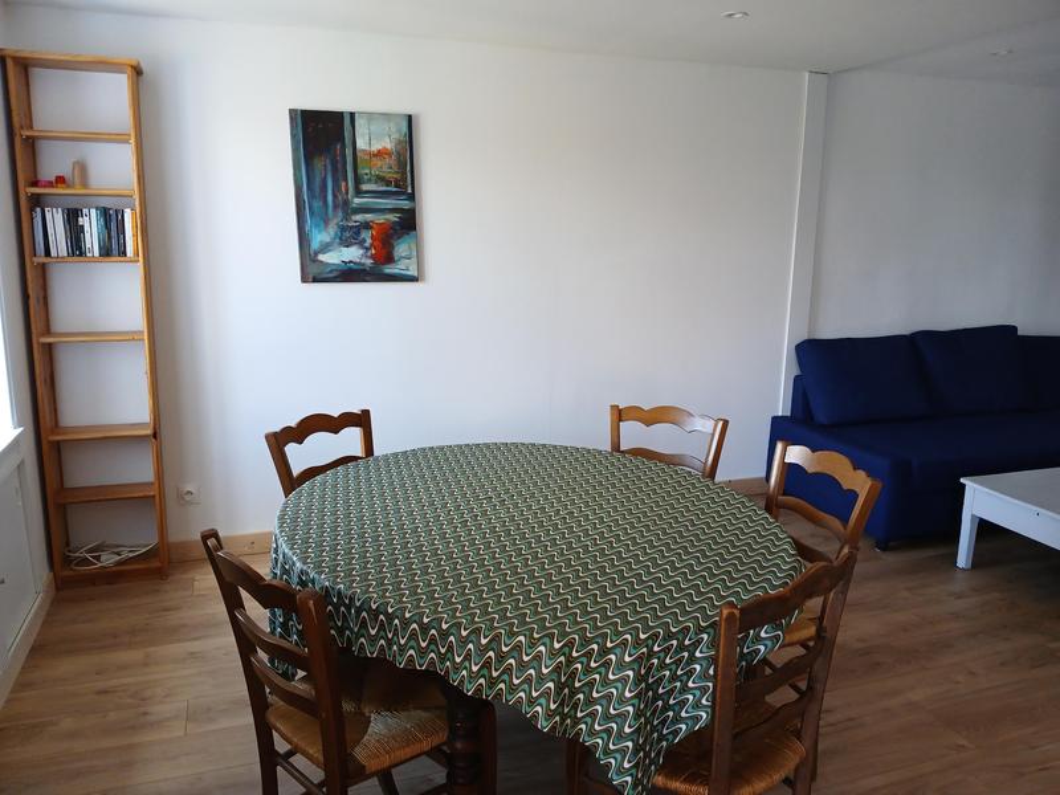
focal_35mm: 26
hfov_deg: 67.3
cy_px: 398
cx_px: 530
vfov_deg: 53.1
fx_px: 796
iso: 160
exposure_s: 1/50
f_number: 1.8
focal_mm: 3.98
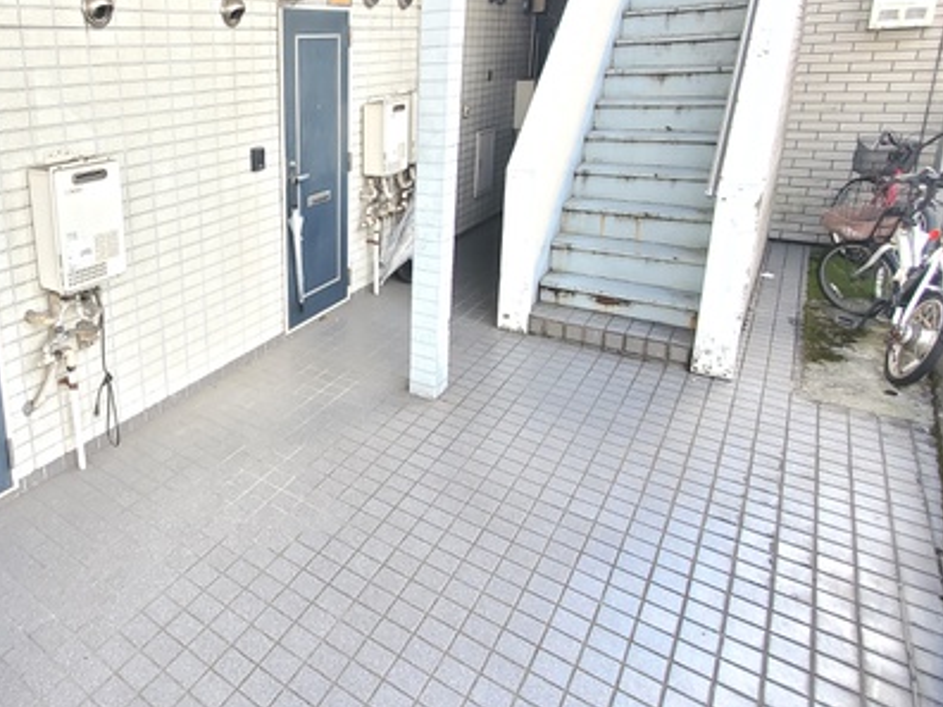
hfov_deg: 67.3
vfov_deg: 57.5
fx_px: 627
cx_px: 195
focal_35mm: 23
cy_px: 232
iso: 64
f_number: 2.2
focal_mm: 1.8
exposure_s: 1/100
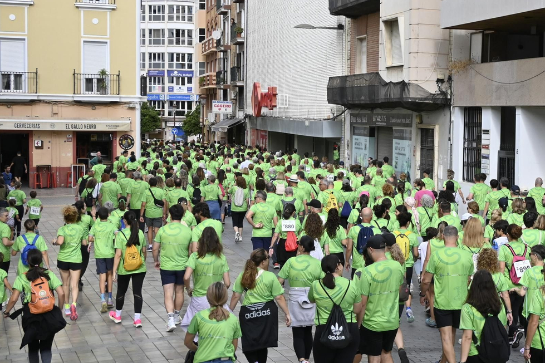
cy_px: 184
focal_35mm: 67
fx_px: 1020
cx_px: 372
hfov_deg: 29.7
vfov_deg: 20.2
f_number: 5
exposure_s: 1/1600
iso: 500
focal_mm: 27.5
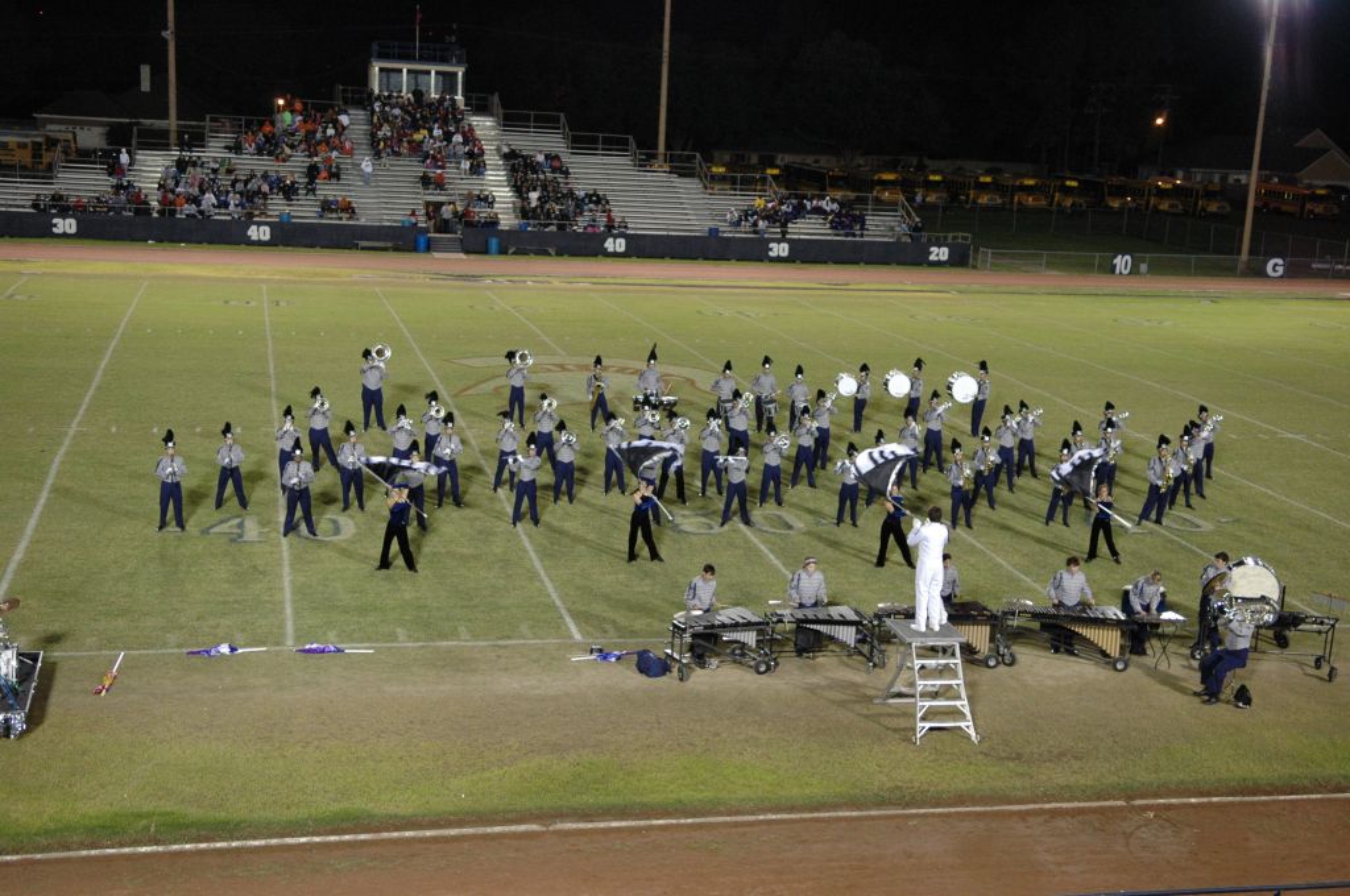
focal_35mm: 48
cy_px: 448
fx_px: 1798
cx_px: 675
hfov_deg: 41.2
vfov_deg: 28.0
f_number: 2.8
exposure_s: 1/60
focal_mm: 32
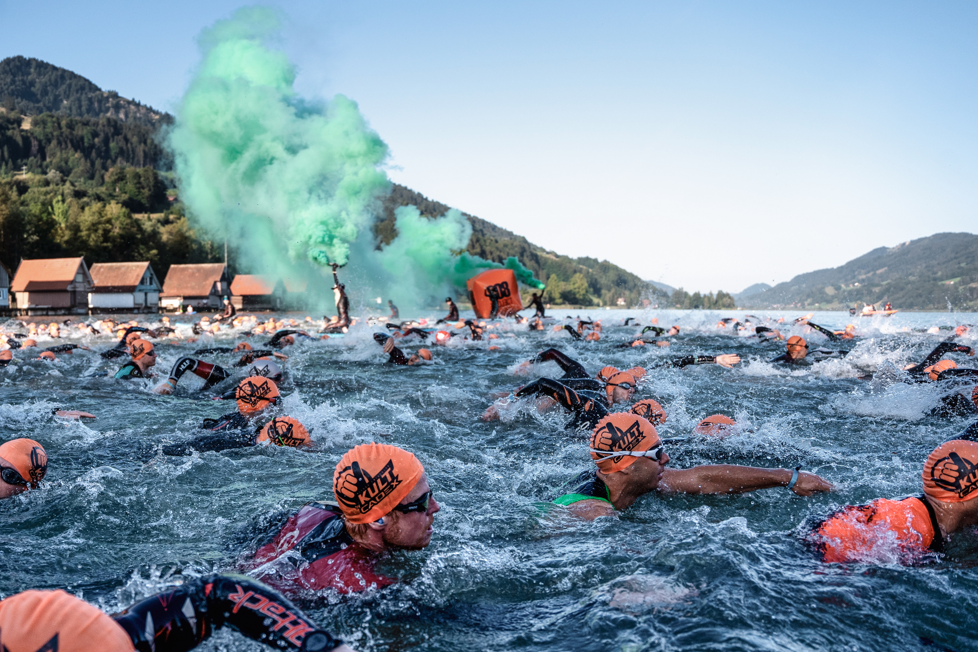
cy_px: 401
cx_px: 383
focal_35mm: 31
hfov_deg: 59.7
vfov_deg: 42.1
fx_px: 842
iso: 640
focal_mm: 24
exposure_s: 1/4000
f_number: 2.8
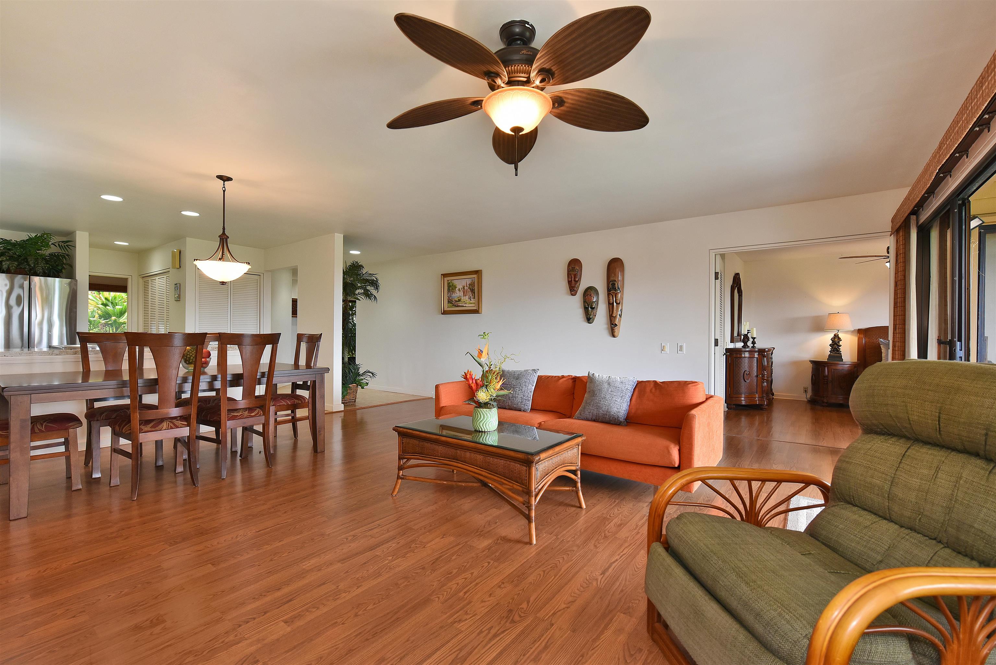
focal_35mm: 15
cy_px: 332
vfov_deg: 77.4
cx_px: 498
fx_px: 415
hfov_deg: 100.4
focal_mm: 15
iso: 6400
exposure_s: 1/60
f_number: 16
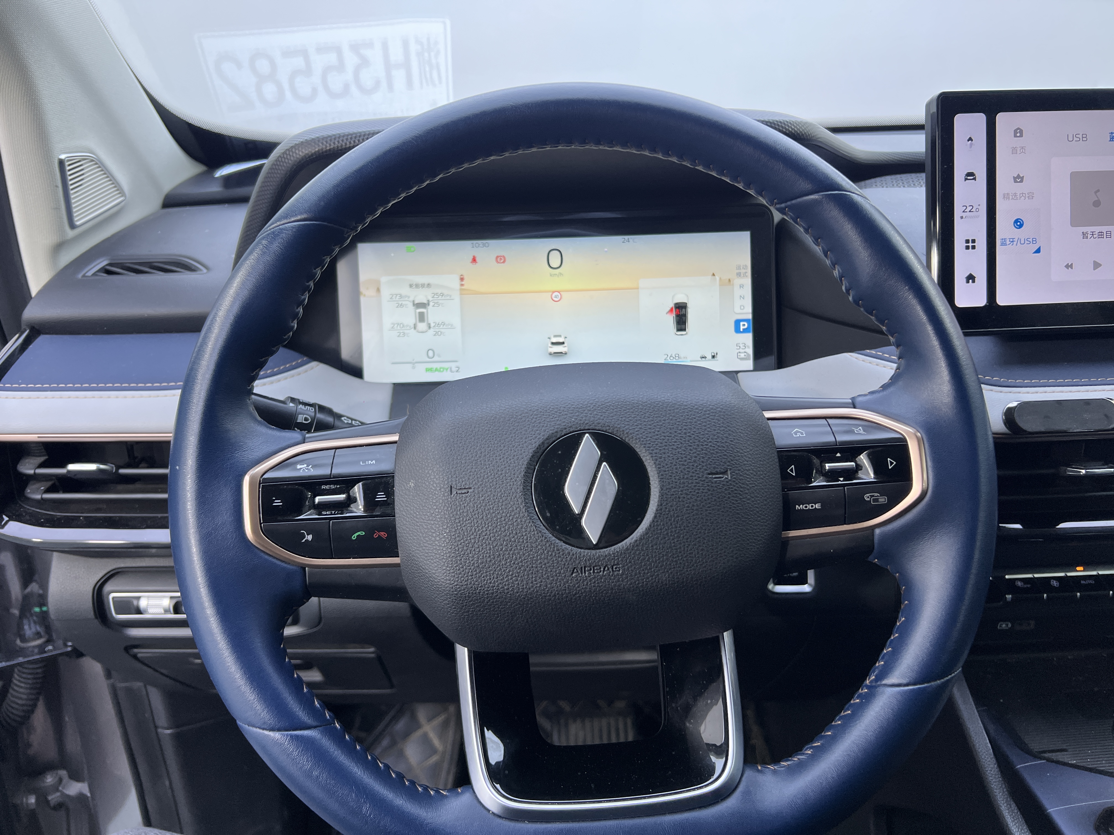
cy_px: 418
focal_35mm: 26
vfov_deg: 53.1
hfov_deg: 67.3
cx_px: 557
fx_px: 837
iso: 80
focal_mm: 5.7
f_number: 1.5
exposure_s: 1/121
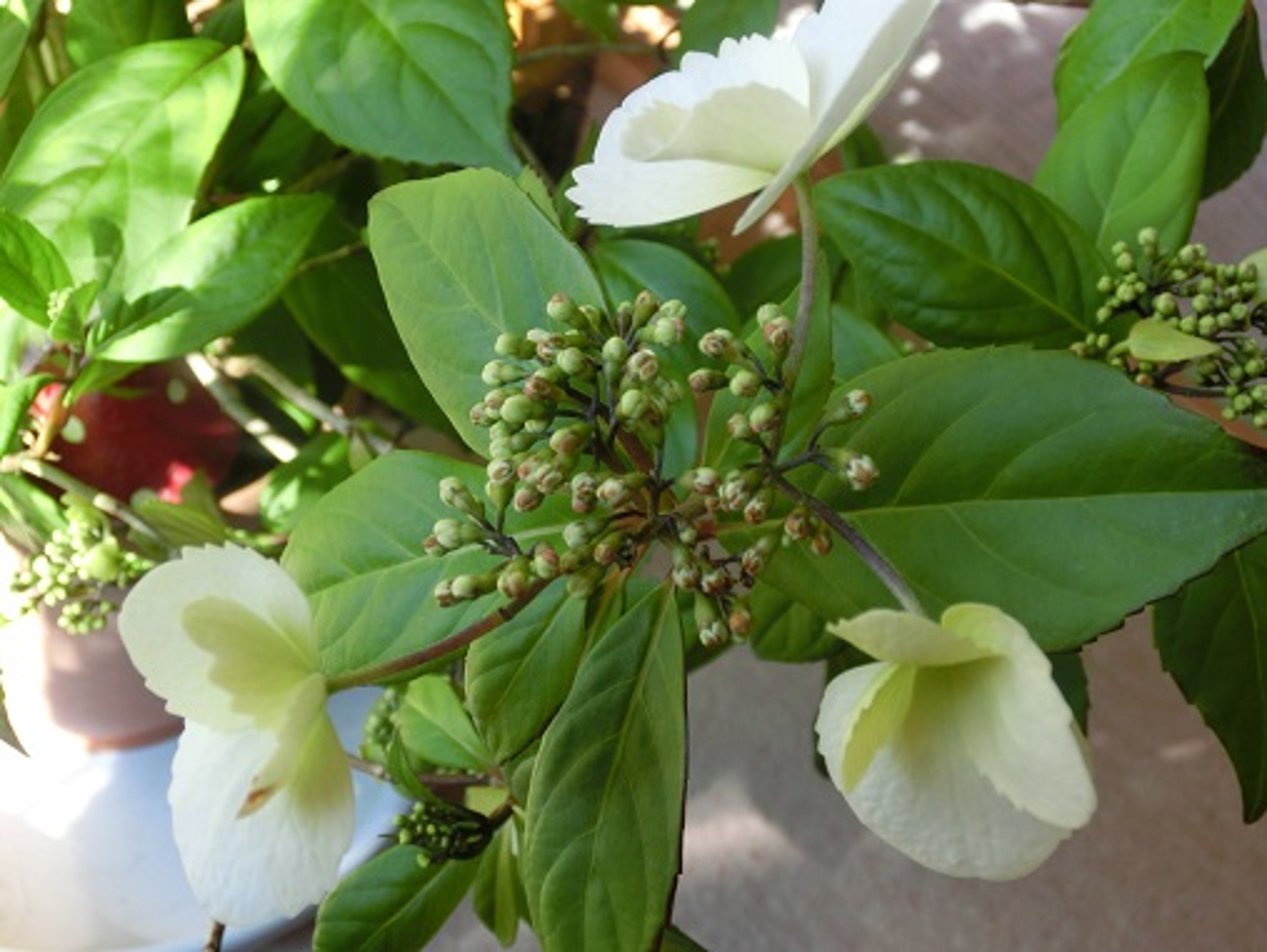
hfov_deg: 50.1
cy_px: 476
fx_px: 1355
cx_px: 634
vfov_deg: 38.7
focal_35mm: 37
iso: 125
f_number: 4.1
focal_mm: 6.5
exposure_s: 1/125
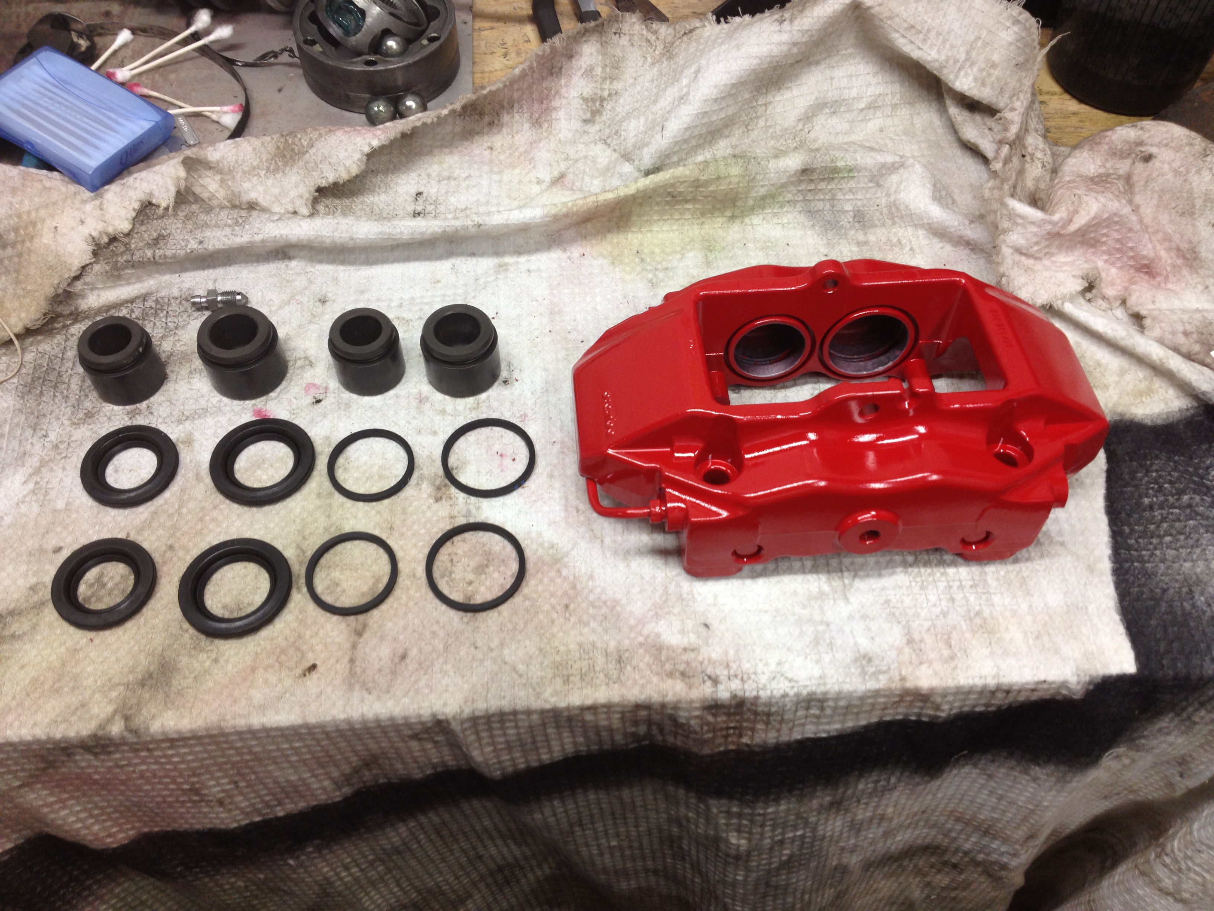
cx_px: 607
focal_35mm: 35
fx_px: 1227
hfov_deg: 52.6
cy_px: 456
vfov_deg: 40.7
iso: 80
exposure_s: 1/20
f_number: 2.4
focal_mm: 4.28
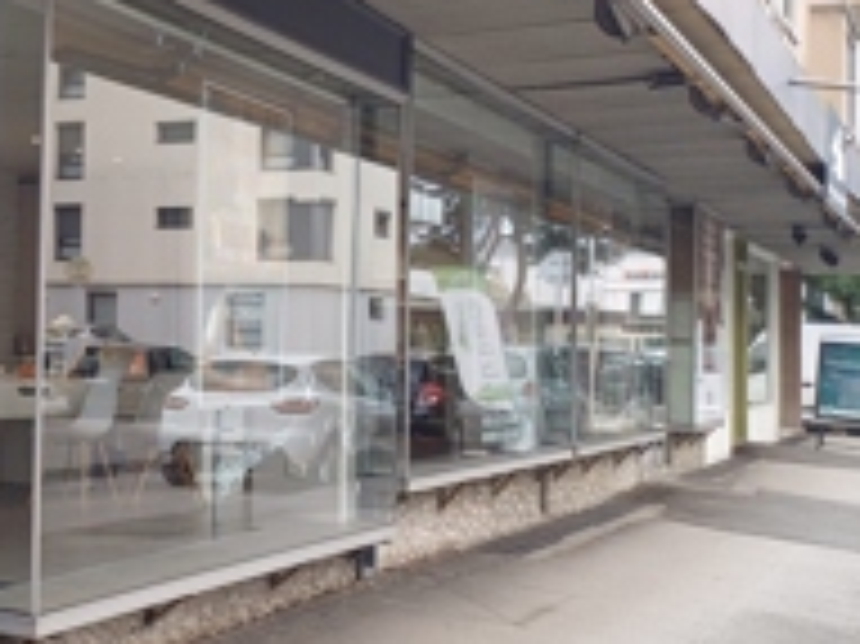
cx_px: -131
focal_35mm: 59
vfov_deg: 24.8
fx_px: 1465
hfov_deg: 29.0
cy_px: 261
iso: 50
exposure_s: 1/50
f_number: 1.8
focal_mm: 4.65
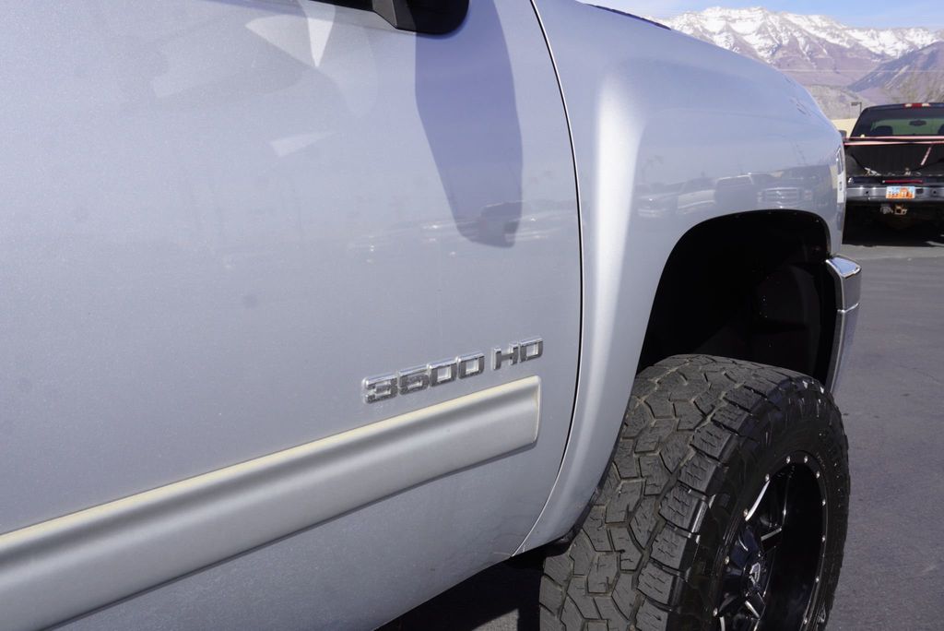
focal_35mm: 32
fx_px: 826
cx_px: 472
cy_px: 316
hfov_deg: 59.5
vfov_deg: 41.8
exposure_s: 1/160
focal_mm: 21
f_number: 10
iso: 100
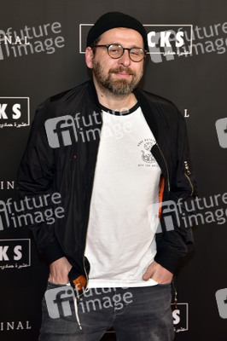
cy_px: 170
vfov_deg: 27.0
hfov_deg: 18.2
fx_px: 711
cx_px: 114
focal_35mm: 75
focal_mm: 75
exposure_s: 1/250
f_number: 8
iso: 2000
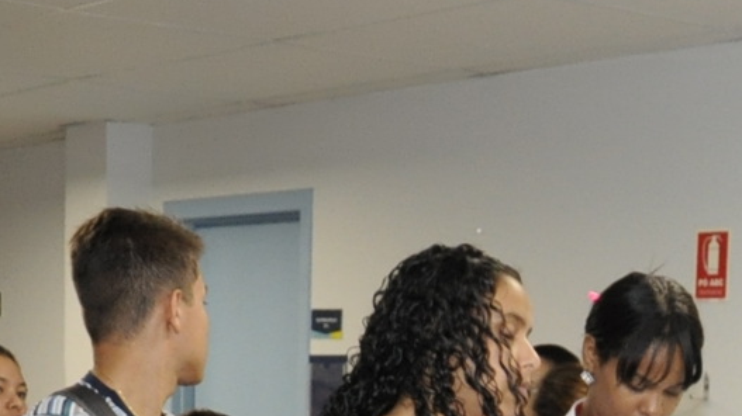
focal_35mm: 115
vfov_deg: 9.6
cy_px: 923
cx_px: 867
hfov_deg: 17.8
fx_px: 2262
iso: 1250
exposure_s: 1/60
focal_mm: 18
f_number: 4.5
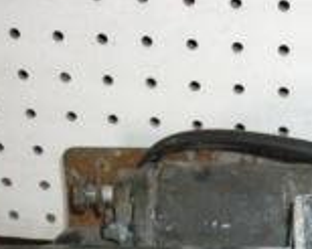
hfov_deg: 20.4
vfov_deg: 16.0
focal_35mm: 92
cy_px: 300
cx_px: 288
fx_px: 849
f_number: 2.8
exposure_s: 1/30
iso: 100
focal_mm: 5.5
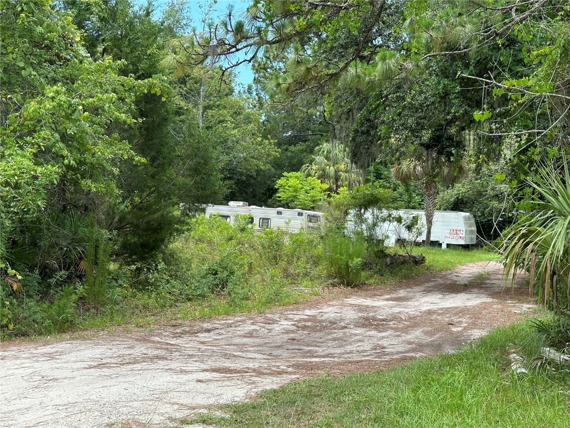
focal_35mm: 48
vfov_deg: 30.3
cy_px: 214
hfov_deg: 39.7
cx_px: 285
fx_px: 790
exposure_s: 1/880
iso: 64
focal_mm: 6.86
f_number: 1.78
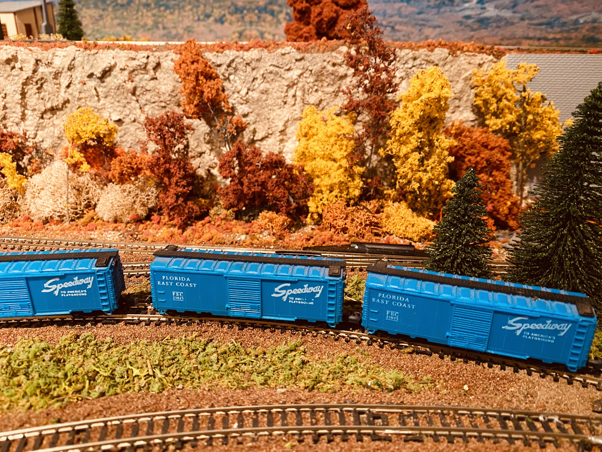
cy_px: 226
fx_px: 452
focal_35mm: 26
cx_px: 301
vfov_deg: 53.1
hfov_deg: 67.3
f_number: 1.8
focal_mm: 4.25
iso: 500
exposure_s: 1/40
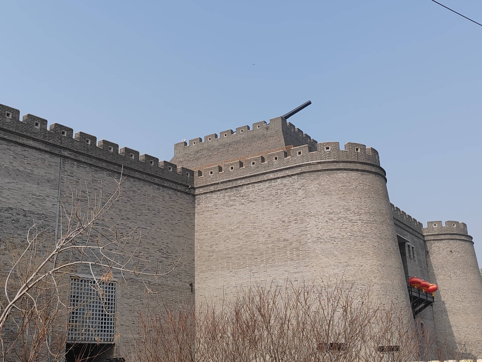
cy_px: 181
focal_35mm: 46
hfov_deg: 41.2
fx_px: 641
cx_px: 241
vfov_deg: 31.5
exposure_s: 1/710
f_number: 1.8
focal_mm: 6.14
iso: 50
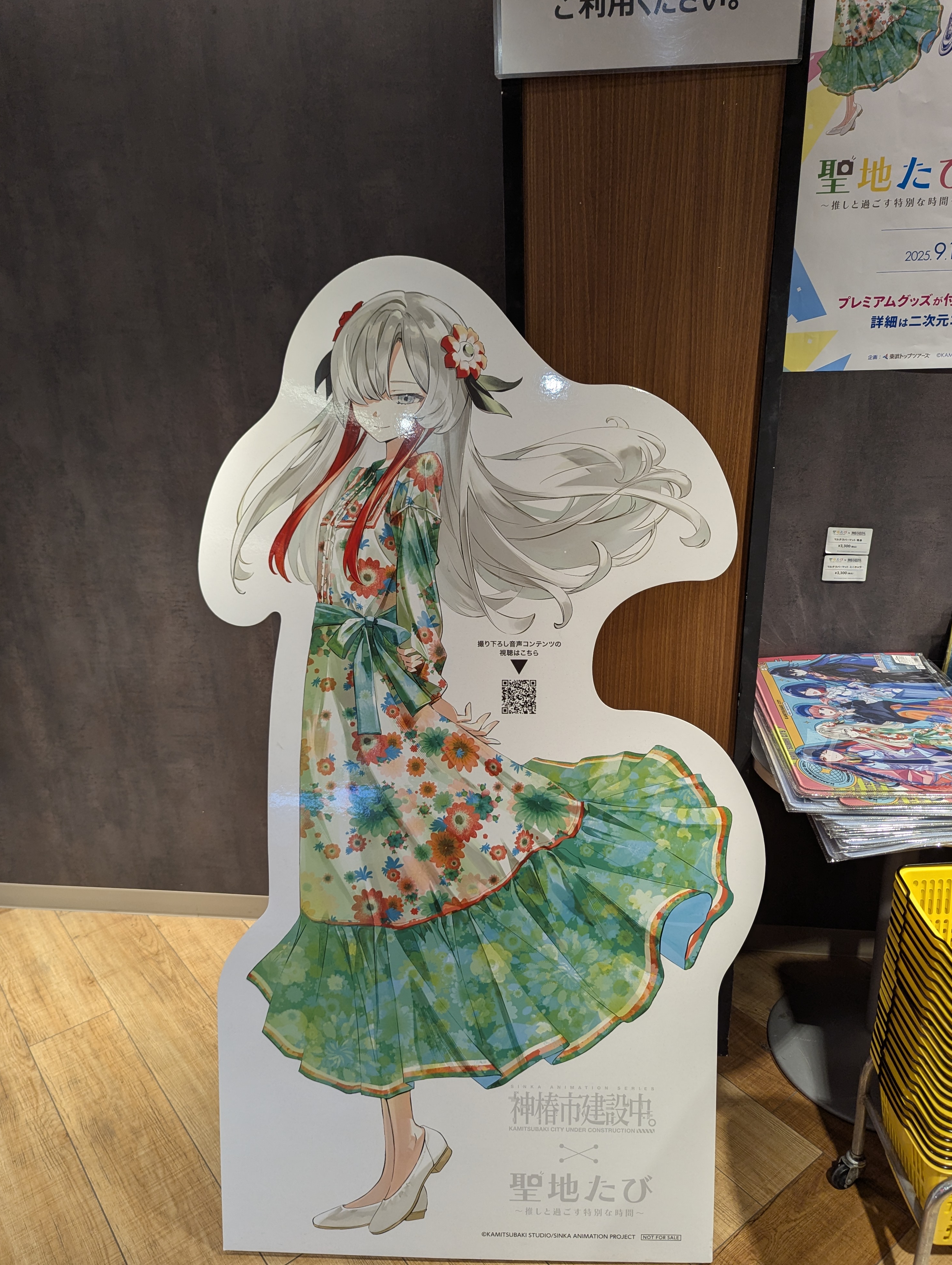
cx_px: 493
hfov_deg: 55.0
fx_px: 914
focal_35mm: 25
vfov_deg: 69.3
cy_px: 651
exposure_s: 1/100
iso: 120
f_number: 1.85
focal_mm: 6.81
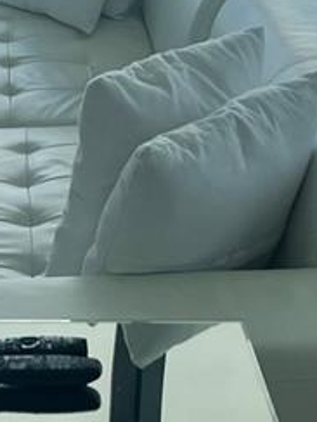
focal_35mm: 128
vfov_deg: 14.5
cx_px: 90
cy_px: -173
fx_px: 1563
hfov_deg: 11.6
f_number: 1.5
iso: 50
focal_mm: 5.7
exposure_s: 1/1377
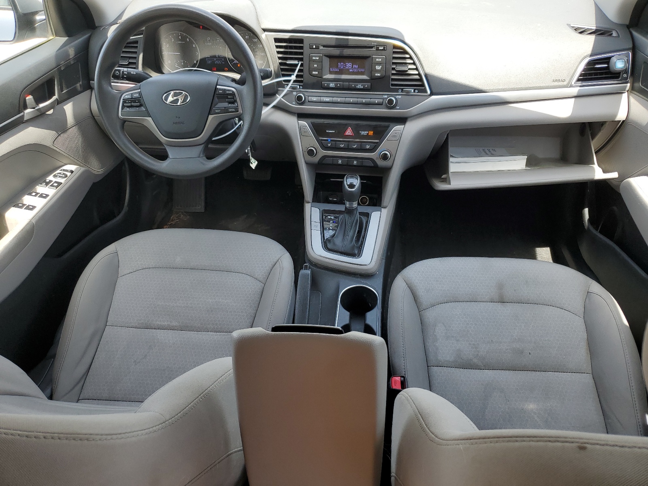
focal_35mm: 26
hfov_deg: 67.3
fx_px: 487
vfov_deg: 53.1
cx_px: 324
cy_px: 243
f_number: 1.5
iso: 50
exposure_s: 1/204
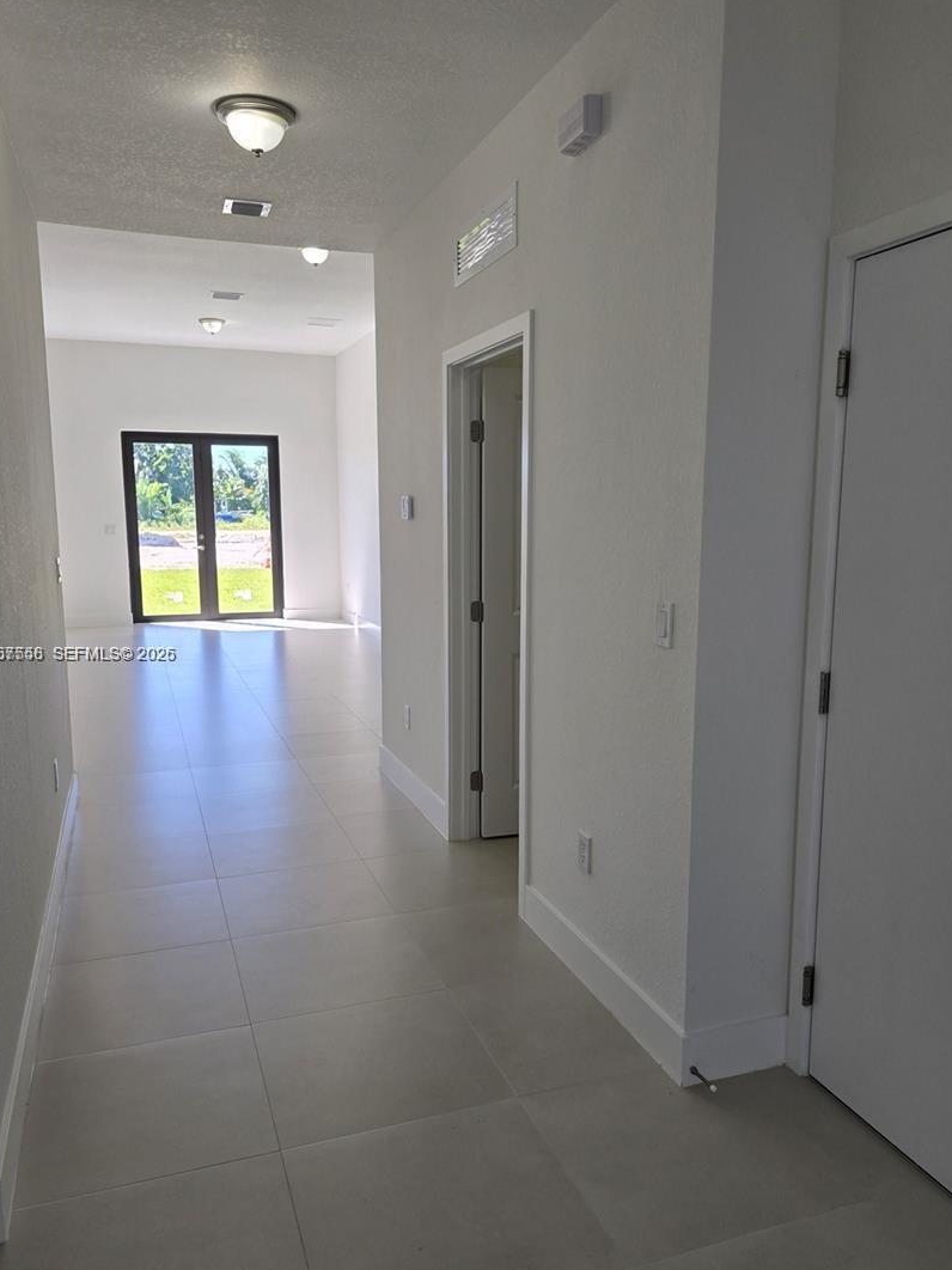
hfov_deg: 53.0
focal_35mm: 26
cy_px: 655
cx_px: 492
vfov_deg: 67.3
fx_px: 954
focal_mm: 6.3
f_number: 1.7
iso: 25
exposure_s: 1/120
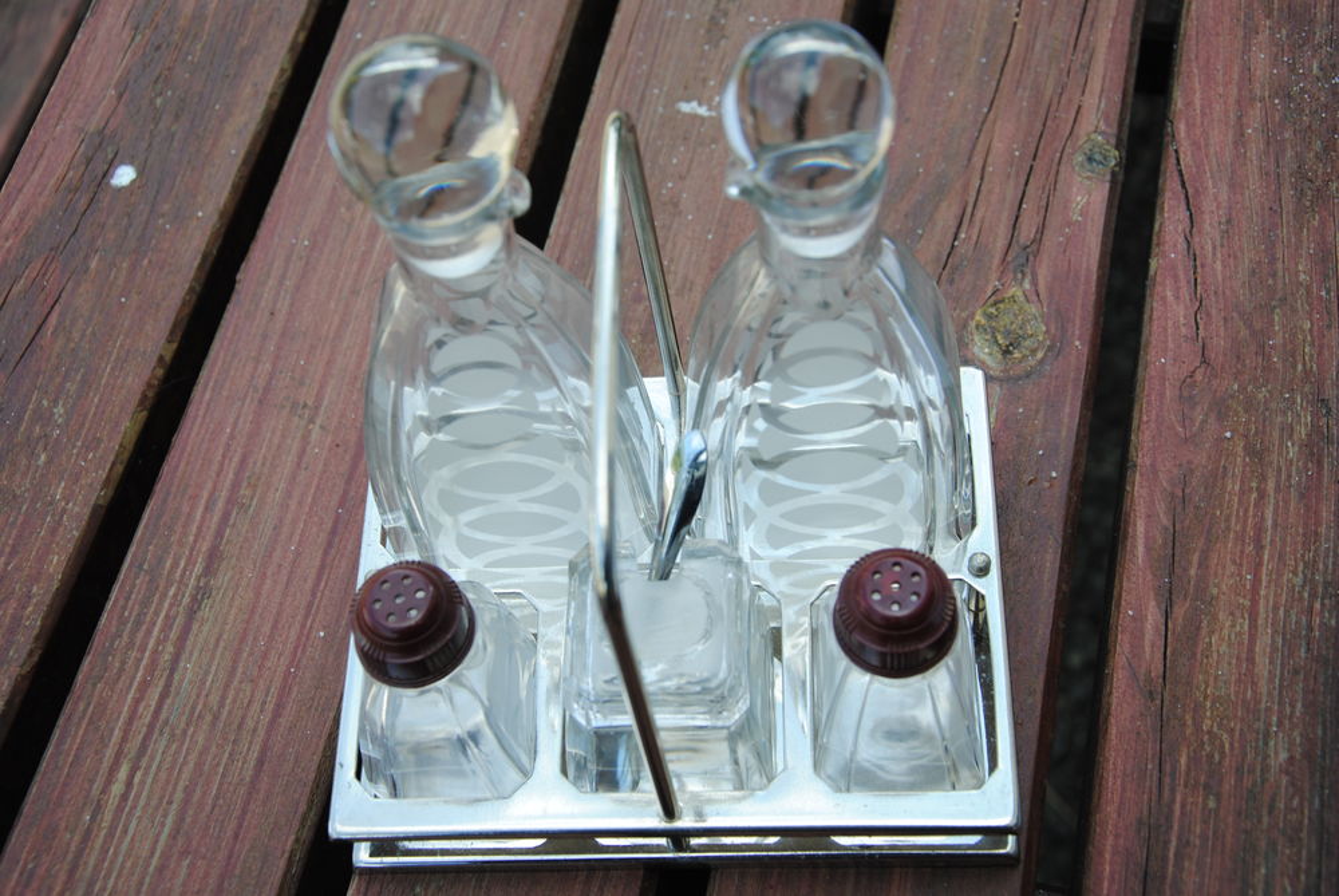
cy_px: 448
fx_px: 1955
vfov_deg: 25.8
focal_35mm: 52
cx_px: 670
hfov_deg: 37.8
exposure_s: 1/125
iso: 100
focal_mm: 35
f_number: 5.6
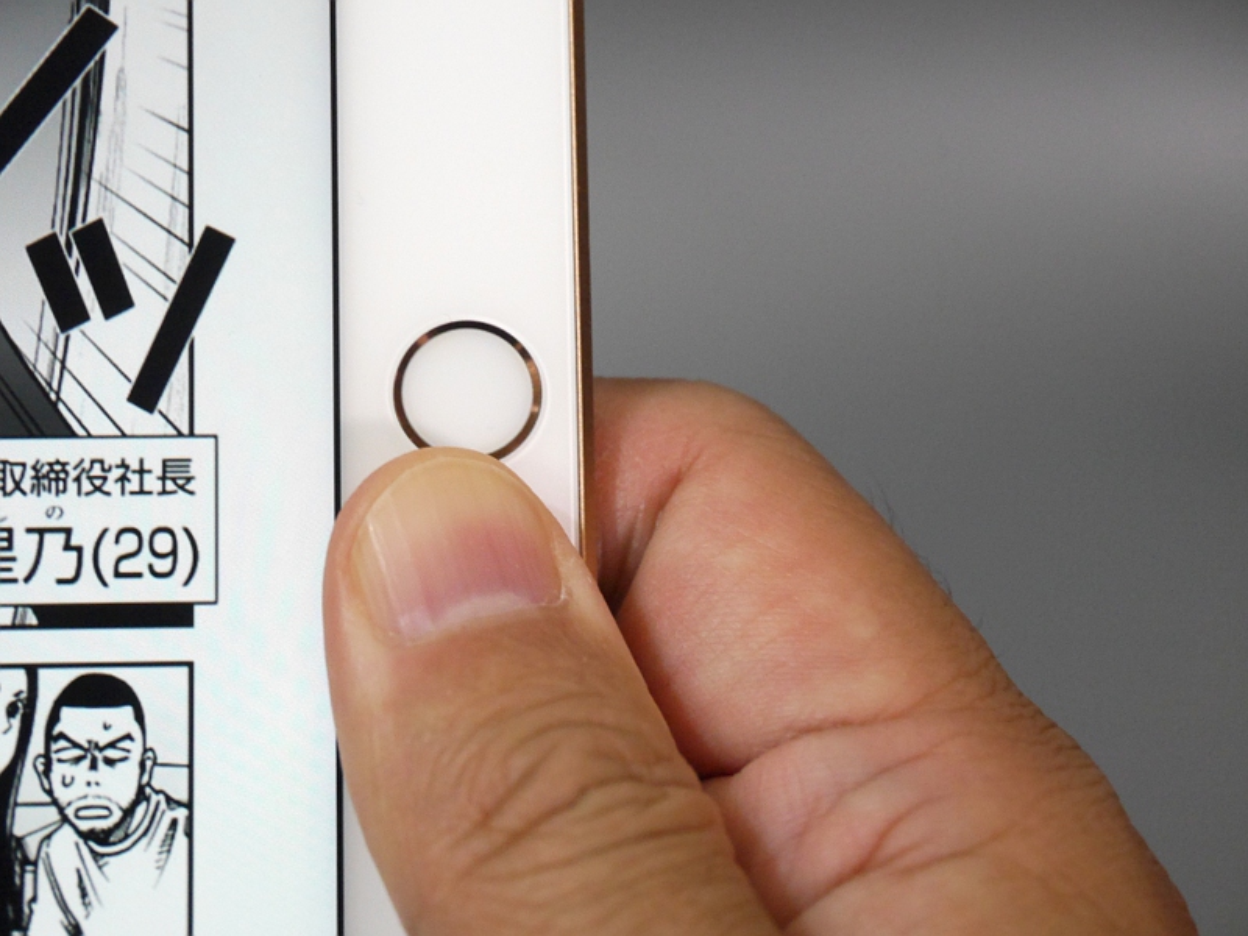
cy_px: 468
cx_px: 624
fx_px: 2596
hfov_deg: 27.0
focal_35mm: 72
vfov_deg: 20.4
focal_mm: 36
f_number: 5.6
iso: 1000
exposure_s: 1/80
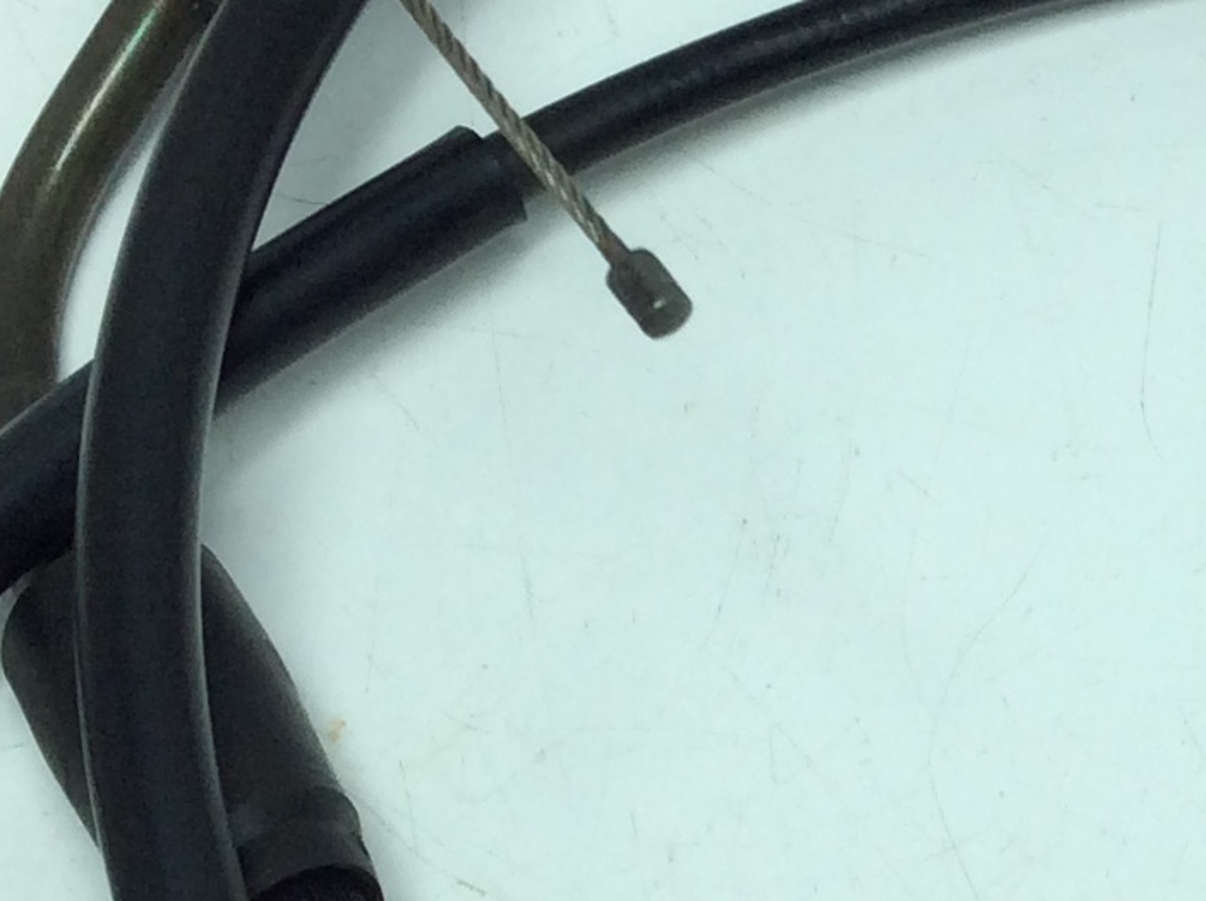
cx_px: 1251
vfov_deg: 12.4
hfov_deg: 16.3
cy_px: 865
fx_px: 4105
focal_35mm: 118
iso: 32
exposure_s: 1/473
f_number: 2.4
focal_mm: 3.3
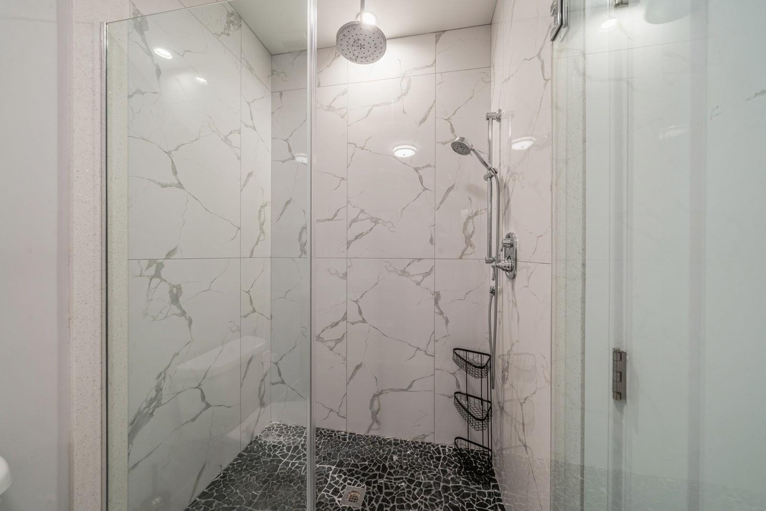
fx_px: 255
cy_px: 256
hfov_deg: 112.6
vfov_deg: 90.0
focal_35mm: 12
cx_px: 383
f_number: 10
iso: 200
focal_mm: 12
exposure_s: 1/2.5
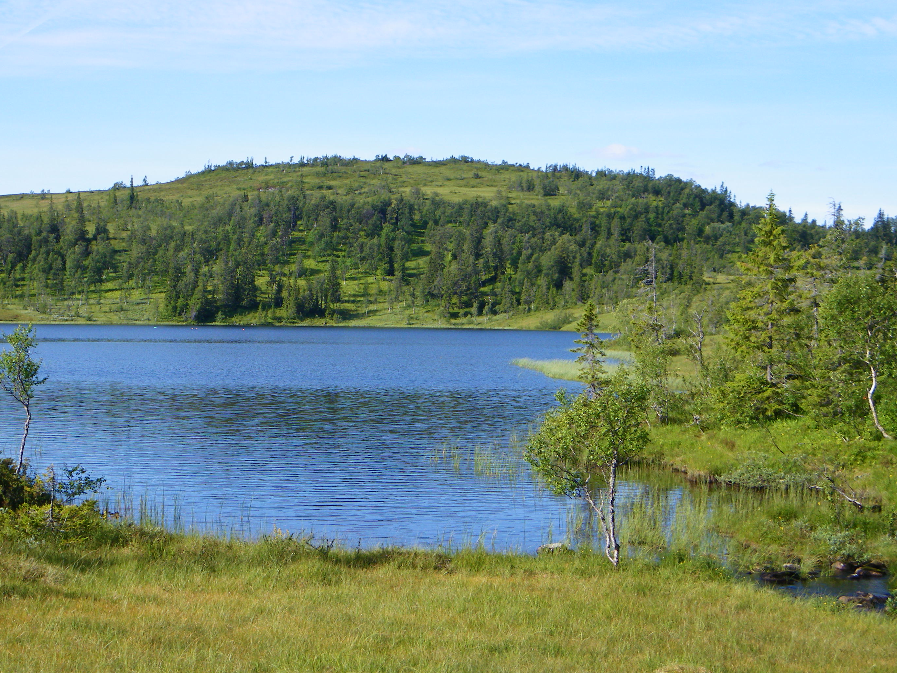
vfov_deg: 25.7
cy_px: 323
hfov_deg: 33.5
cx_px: 301
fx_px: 1477
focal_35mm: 57
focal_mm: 6.9
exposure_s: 1/400
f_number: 3
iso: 64
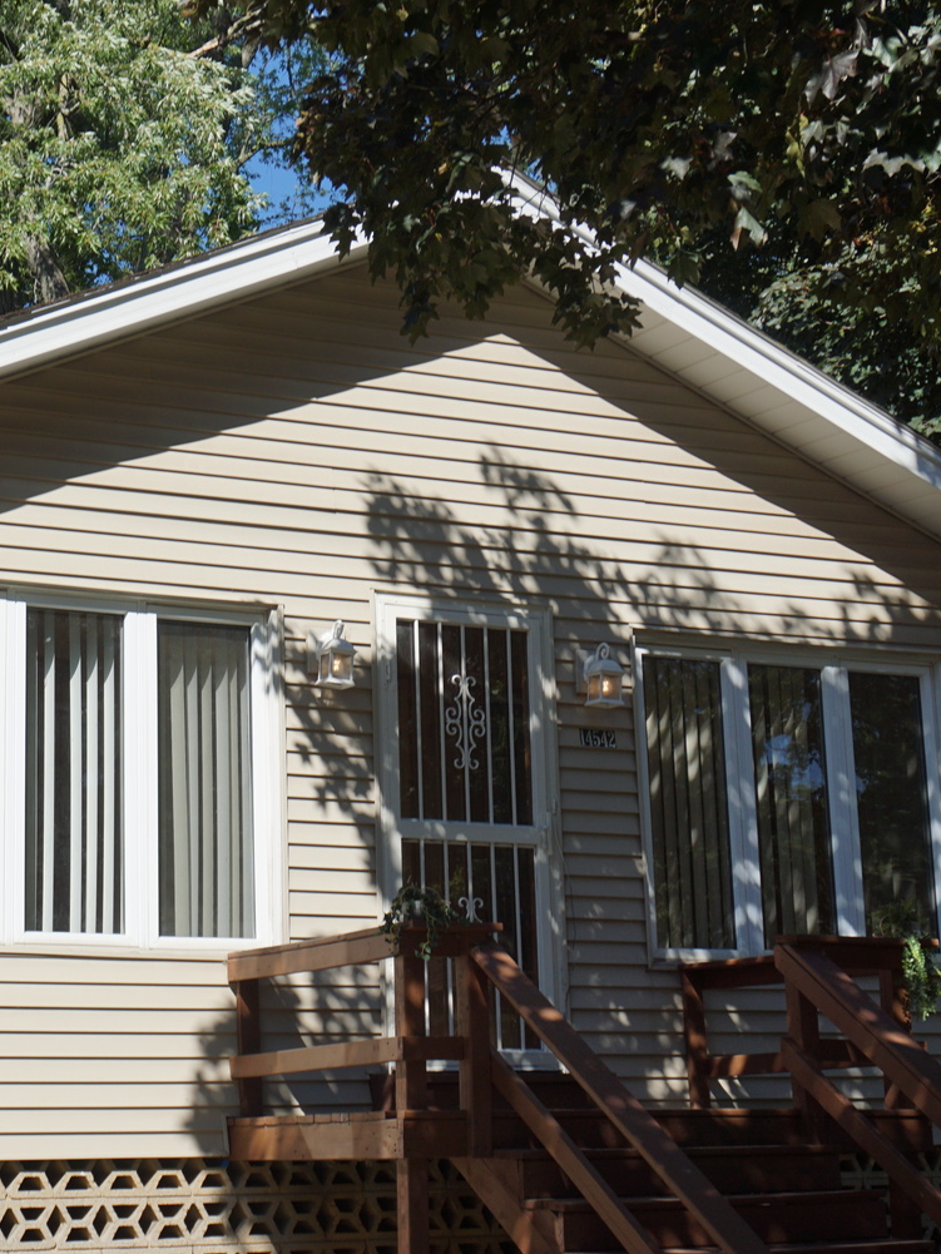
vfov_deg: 27.8
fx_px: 2537
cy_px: 591
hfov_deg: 20.8
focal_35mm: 70
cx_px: 183
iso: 100
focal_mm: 30
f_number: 7.1
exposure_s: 1/400
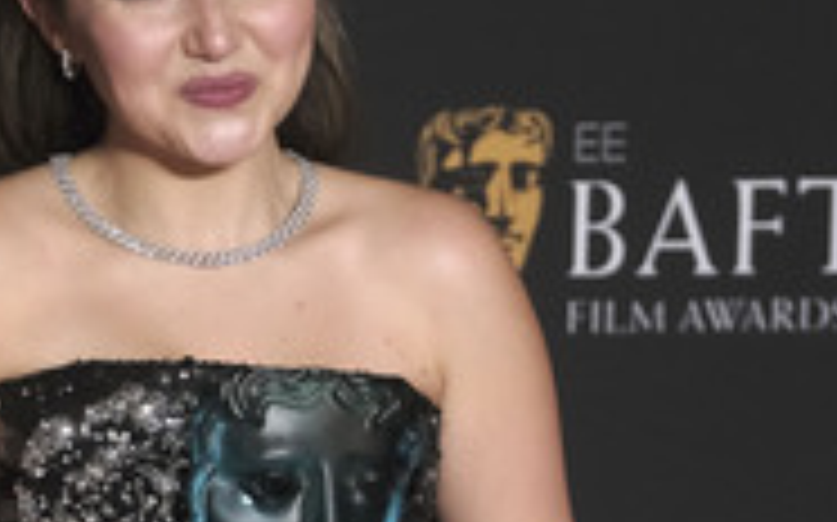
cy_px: 364
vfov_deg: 2.9
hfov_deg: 4.6
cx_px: 227
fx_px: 10464
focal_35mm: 459
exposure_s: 1/320
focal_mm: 124.3
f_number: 3.2
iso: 1600
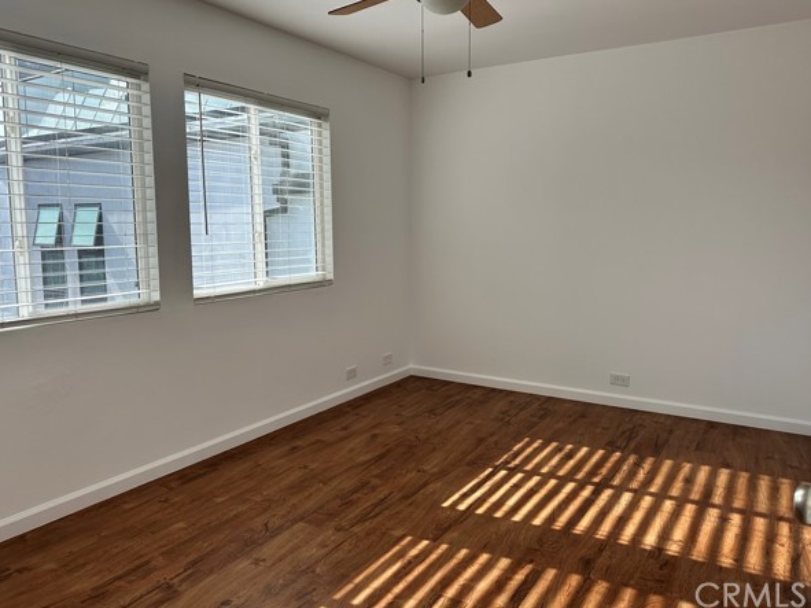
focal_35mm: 26
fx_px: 609
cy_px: 285
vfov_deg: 53.0
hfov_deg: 67.3
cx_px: 413
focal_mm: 6.86
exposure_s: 1/1083
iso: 80
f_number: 1.78
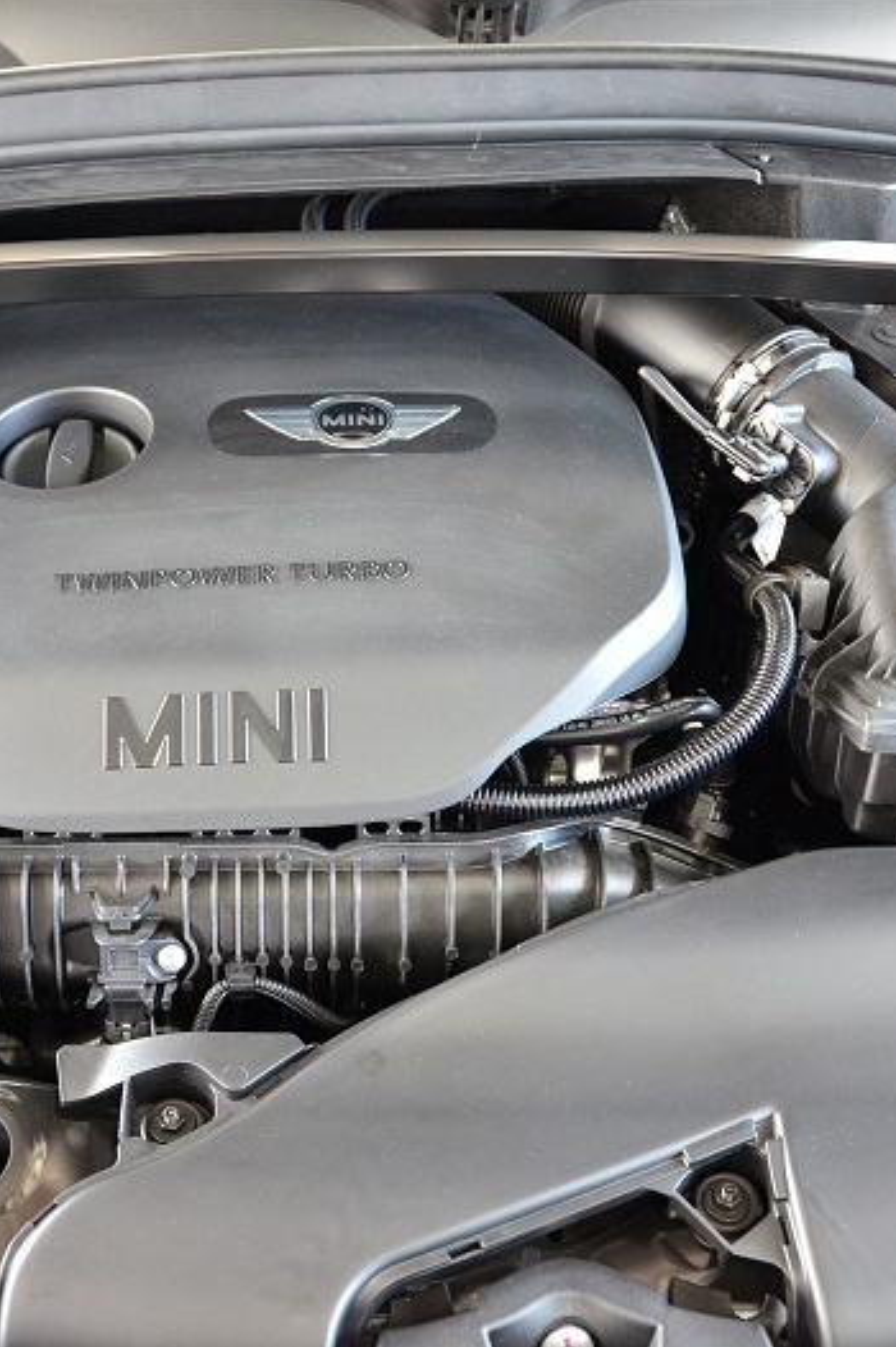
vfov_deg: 47.4
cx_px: 320
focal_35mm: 41
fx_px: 1533
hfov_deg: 32.4
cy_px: 672
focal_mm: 18
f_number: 3.5
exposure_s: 1/30
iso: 800
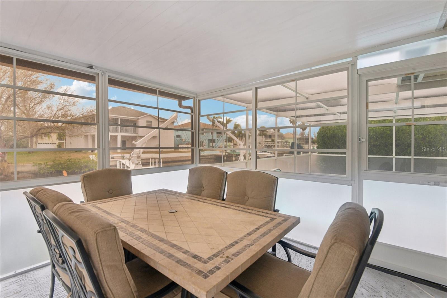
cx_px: 224
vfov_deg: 73.7
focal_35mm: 16
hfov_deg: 96.7
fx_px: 199
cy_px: 149
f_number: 8
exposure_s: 1/60
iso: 400
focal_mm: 16
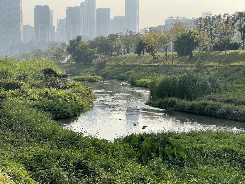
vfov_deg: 22.9
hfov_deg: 30.3
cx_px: 122
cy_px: 92
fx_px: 453
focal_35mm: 64
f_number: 2.2
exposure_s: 1/1393
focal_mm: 7.5
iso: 20
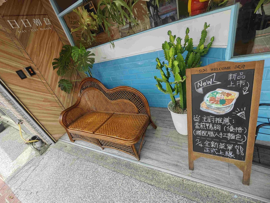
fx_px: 109
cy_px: 102
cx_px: 135
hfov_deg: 102.1
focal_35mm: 14
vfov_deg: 85.7
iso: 50
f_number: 1.8
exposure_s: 1/199
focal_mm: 2.03
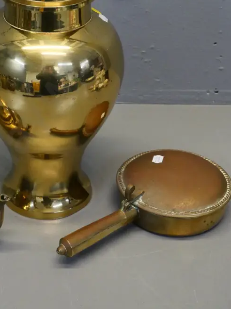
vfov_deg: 24.8
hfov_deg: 18.8
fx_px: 694
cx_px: 62
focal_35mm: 78
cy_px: 83
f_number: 5.6
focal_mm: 25
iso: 3200
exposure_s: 1/200
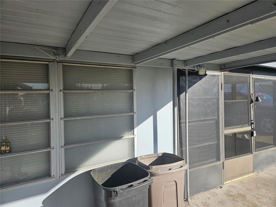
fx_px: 183
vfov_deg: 58.9
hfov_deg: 73.9
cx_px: 138
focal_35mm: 23
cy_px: 104
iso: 25
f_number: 1.8
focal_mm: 5.4
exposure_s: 1/1139
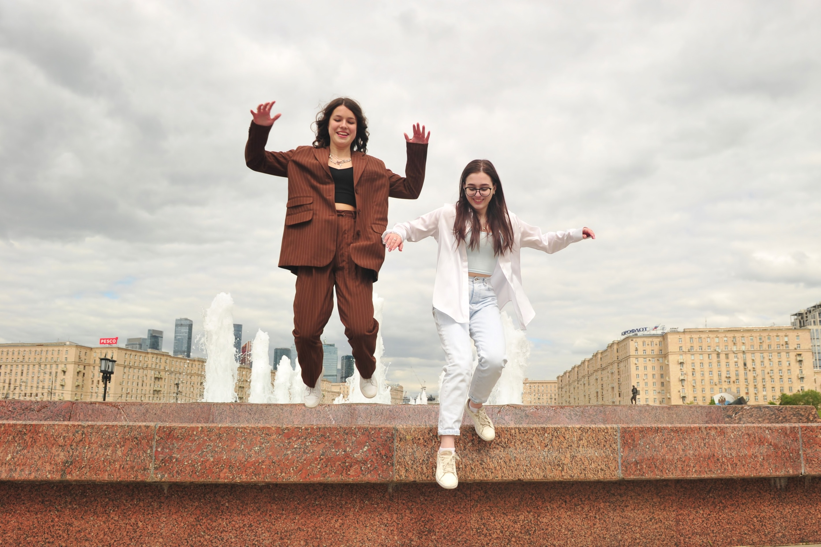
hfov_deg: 73.8
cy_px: 274
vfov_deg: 53.1
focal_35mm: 24
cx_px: 410
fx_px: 547
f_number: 4.5
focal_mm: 24
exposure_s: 1/500
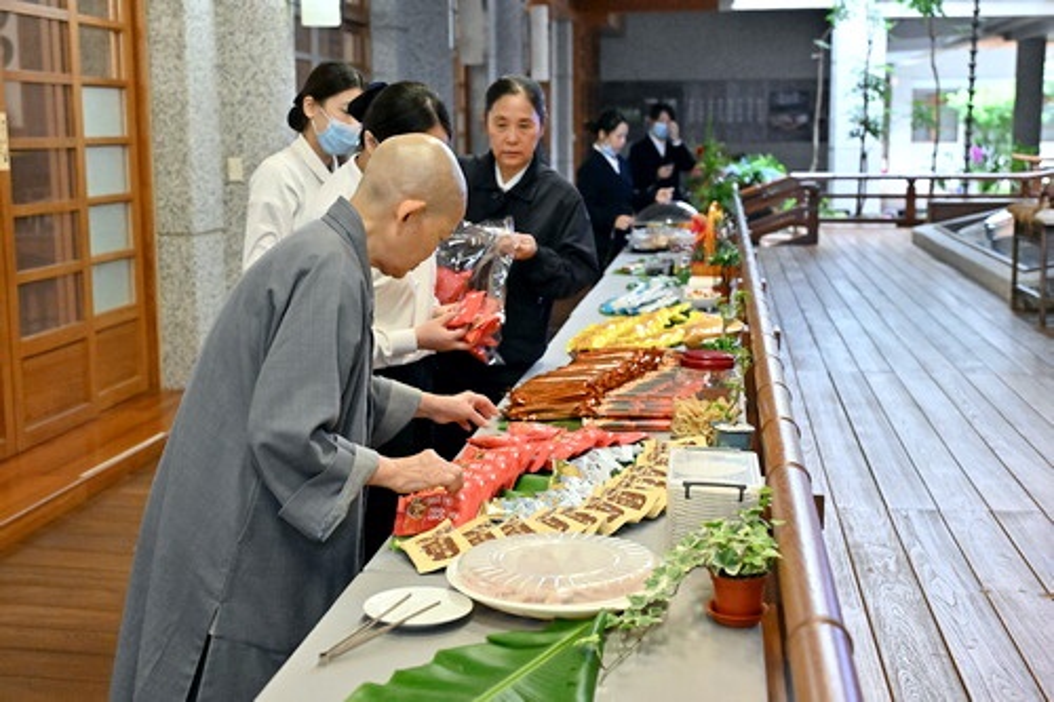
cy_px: 351
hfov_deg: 44.5
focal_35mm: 44
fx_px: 1288
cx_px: 527
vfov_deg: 30.5
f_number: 4
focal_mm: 44
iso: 9000
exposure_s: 1/200
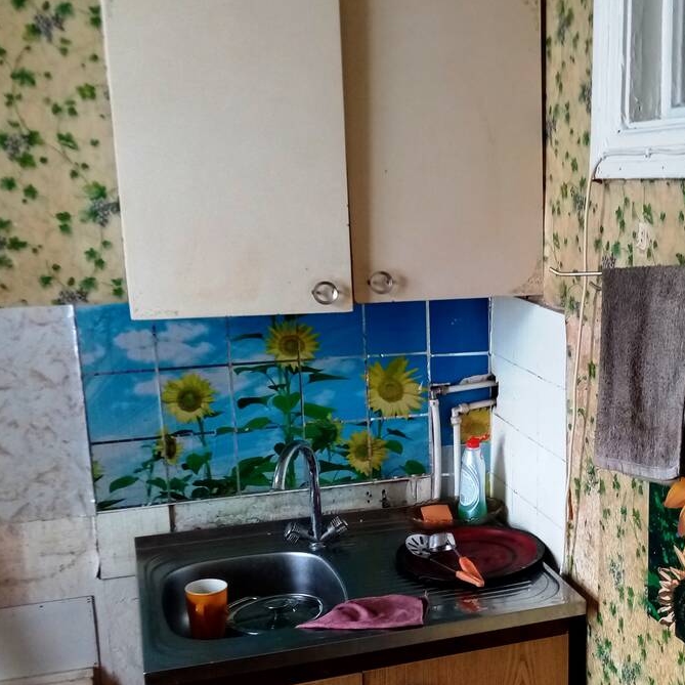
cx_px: 520
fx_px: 985
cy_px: 424
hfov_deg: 37.3
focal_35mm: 44
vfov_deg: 38.1
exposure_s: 1/33.3
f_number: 1.8
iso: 176
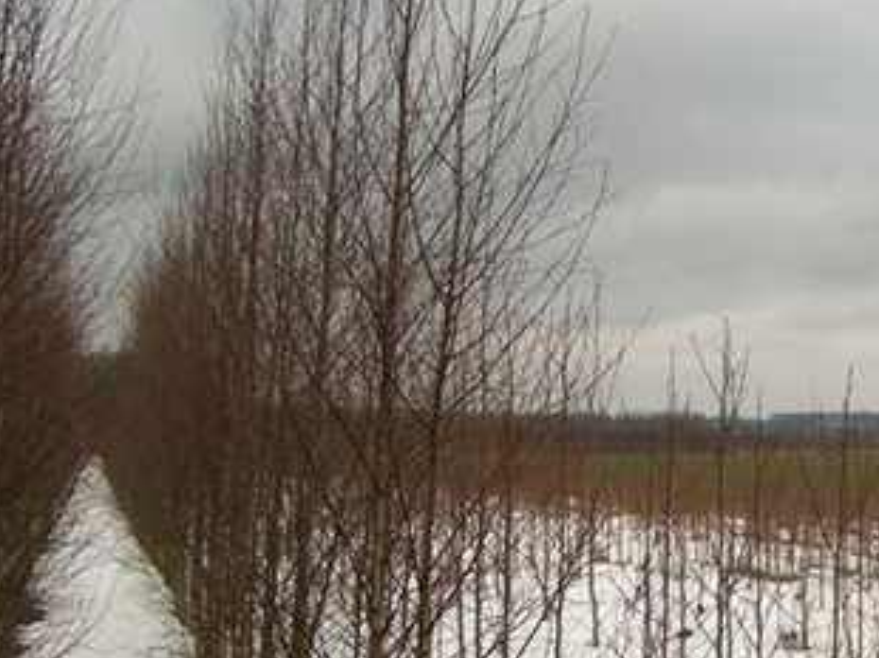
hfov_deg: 29.9
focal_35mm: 62
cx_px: 785
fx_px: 1573
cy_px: 491
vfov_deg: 23.4
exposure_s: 1/640
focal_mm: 5.7
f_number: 2.9
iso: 80
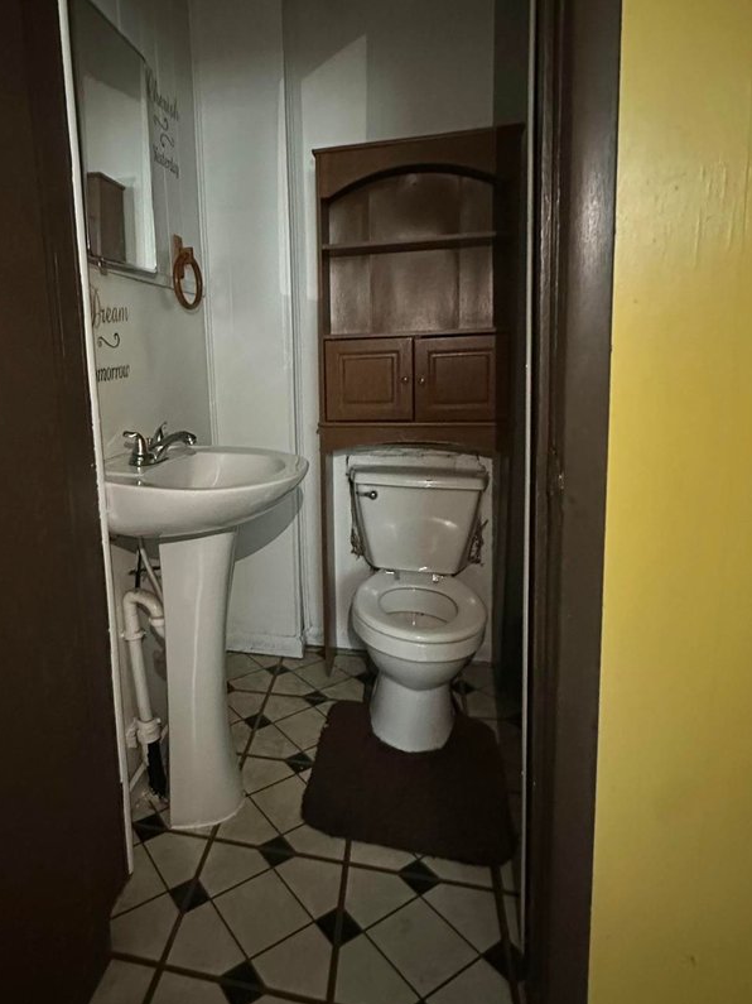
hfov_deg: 65.1
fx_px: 579
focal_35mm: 20
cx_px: 287
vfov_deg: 81.2
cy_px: 424
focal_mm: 2.22
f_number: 2.2
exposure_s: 1/30
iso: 1250
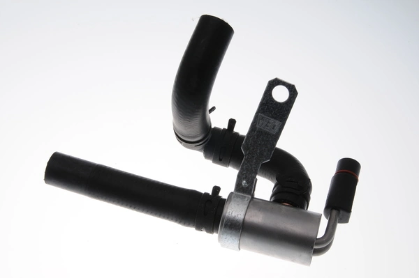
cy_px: 139
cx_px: 210
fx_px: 907
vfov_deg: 17.5
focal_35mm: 78
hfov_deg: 26.0
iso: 200
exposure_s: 1/125
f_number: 18
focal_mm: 52
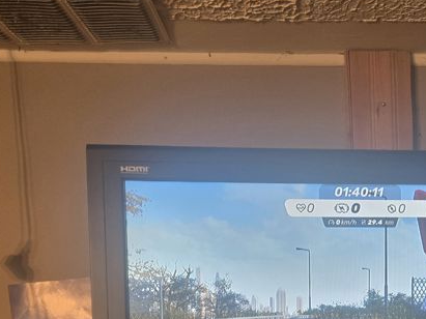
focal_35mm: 50
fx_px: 615
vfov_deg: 27.0
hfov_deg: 37.2
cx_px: 323
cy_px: 338
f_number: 1.8
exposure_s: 1/120
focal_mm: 5.4
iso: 200
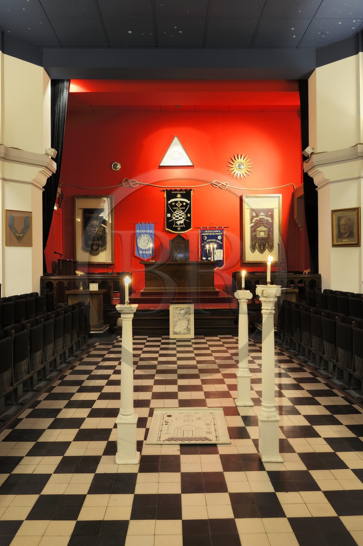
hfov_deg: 44.9
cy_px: 273
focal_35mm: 29
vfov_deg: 63.7
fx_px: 439
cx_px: 182
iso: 200
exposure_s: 6
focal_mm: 29
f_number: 13
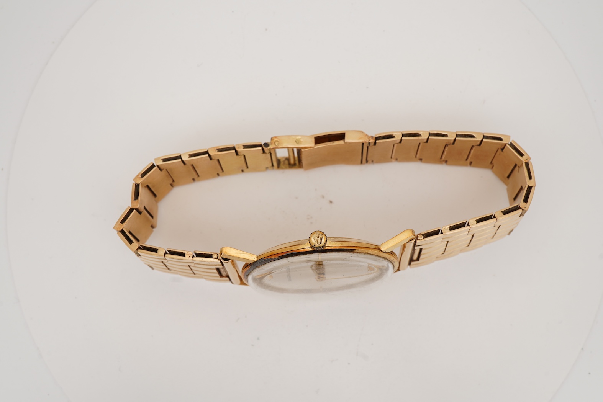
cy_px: 201
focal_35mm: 45
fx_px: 754
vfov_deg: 29.9
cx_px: 302
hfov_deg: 43.6
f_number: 22
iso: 160
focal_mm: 30
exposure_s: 1/160
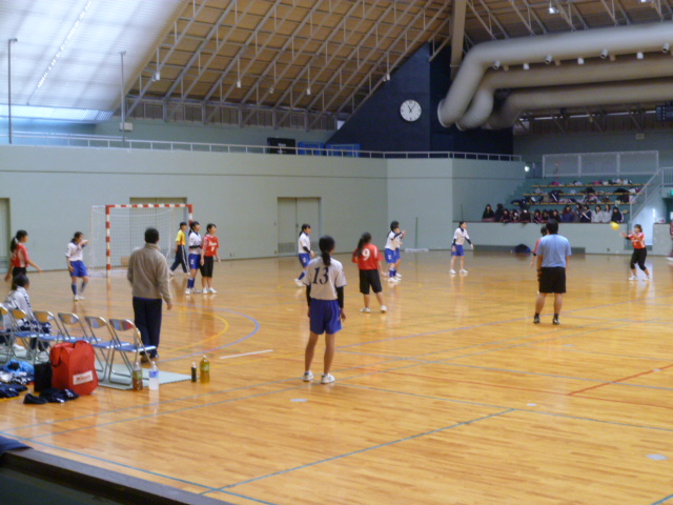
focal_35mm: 57
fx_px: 1108
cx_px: 336
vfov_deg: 25.7
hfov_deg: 33.8
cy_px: 252
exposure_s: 1/20
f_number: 4.4
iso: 400
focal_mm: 10.1
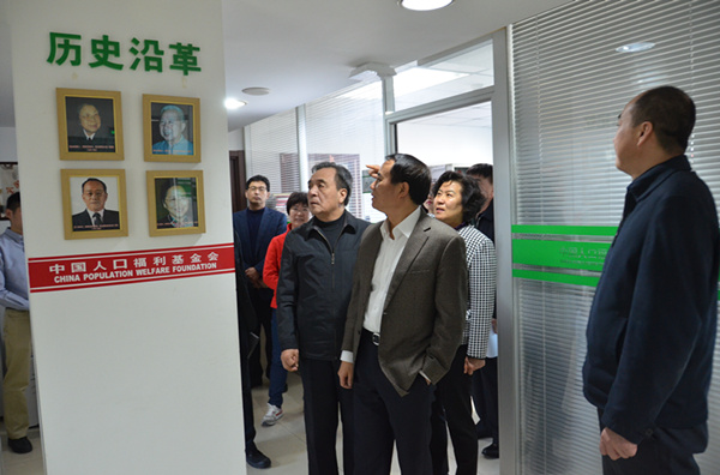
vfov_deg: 47.6
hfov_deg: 67.5
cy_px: 238
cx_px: 360
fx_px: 538
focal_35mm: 27
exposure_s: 1/30
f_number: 3.5
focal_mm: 18
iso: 1400
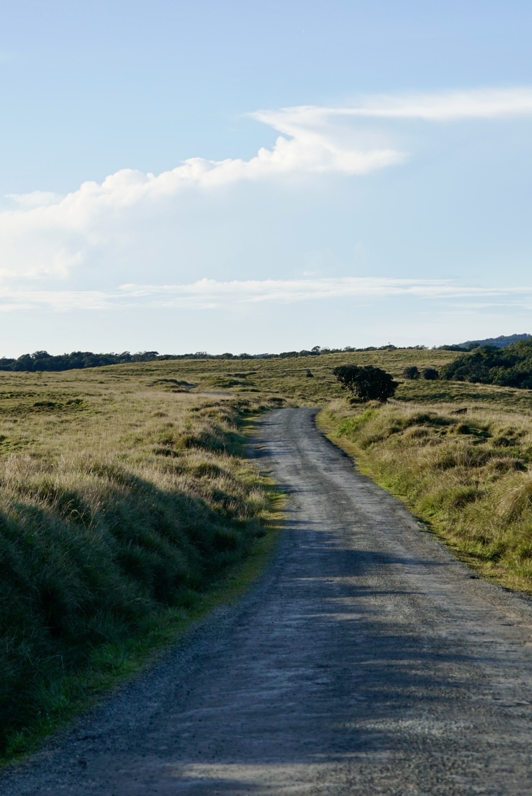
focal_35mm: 105
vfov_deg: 19.4
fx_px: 2323
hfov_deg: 13.1
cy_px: 398
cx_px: 266
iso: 400
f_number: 5.6
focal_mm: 70
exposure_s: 1/1250
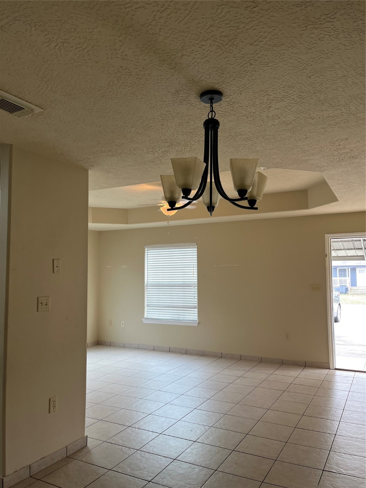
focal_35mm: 26
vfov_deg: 67.3
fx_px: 367
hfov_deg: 53.1
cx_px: 183
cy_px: 244
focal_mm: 5.1
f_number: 1.6
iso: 80
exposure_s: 1/60
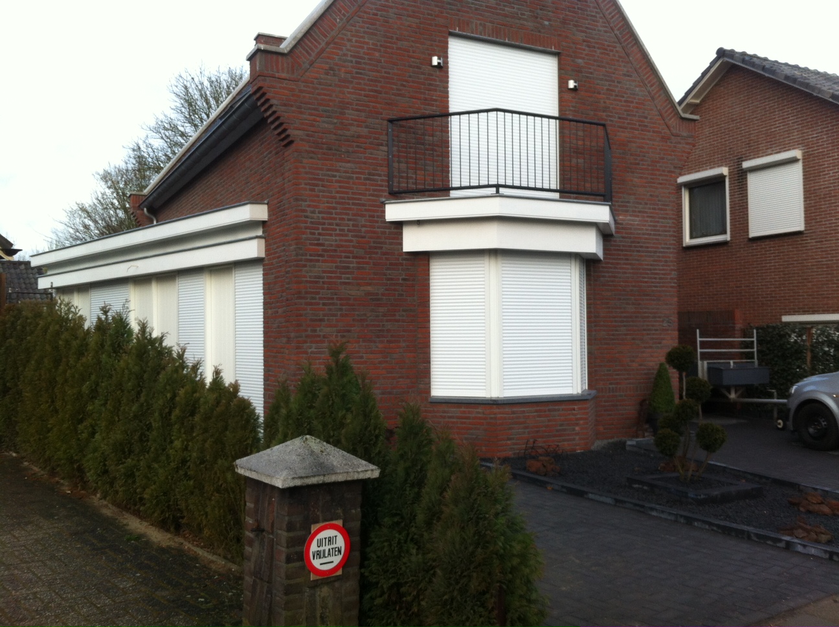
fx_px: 847
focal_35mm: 35
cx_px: 420
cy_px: 314
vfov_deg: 40.6
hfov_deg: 52.7
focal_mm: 3.85
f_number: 2.8
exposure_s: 1/129
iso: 80
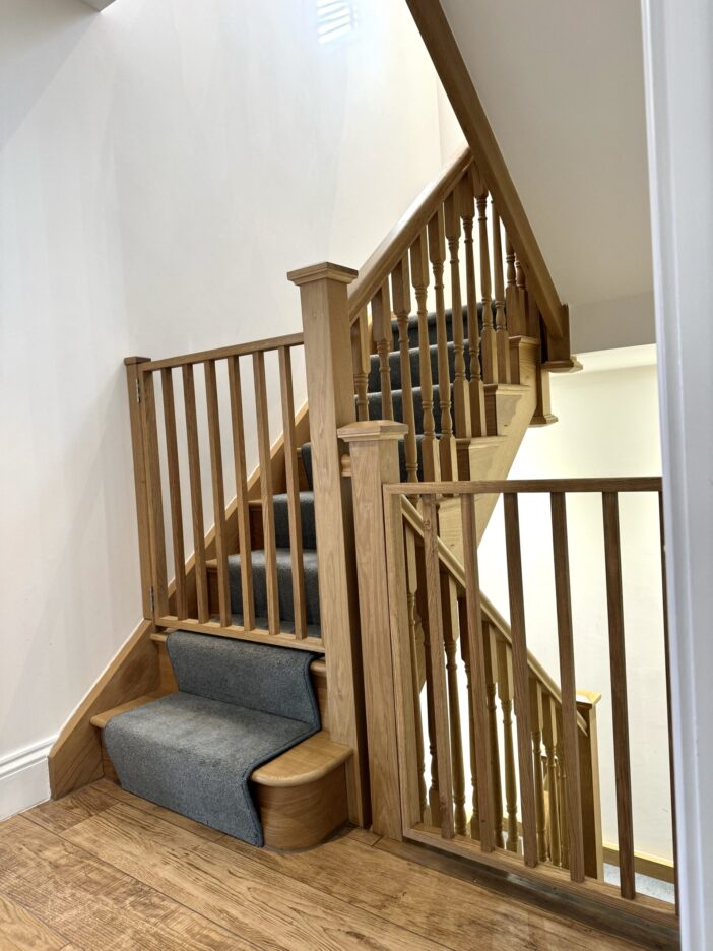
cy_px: 476
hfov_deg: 56.8
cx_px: 356
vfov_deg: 71.6
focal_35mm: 24
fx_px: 659
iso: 125
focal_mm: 6.76
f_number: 1.78
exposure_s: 1/50
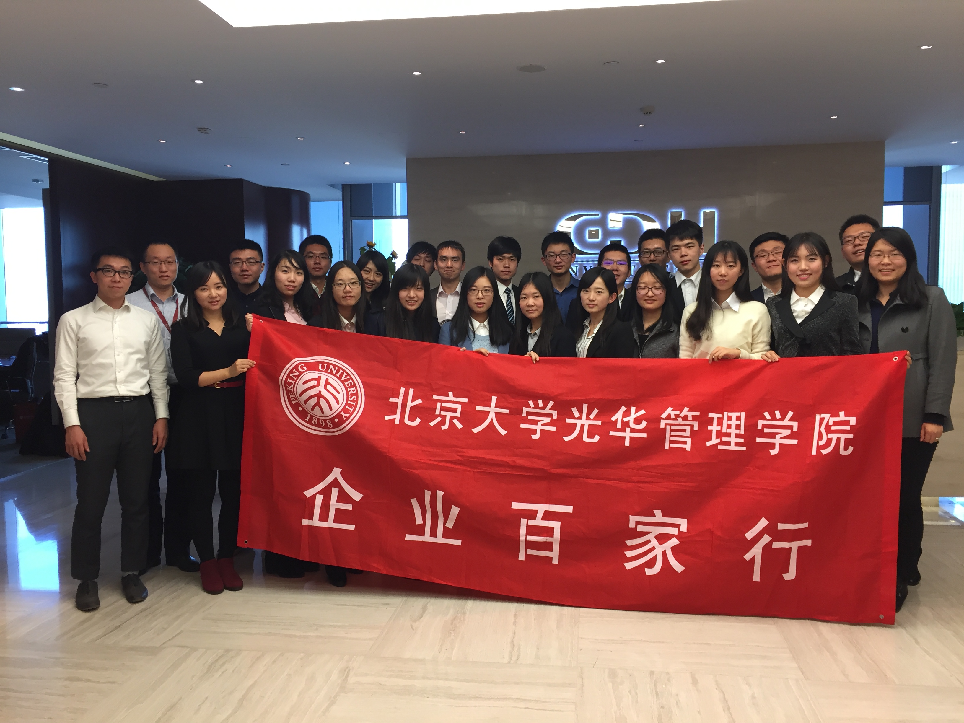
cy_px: 362
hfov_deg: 61.7
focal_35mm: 29
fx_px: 808
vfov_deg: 48.2
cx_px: 482
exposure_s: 1/33
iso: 32
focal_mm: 4.15
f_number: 2.2
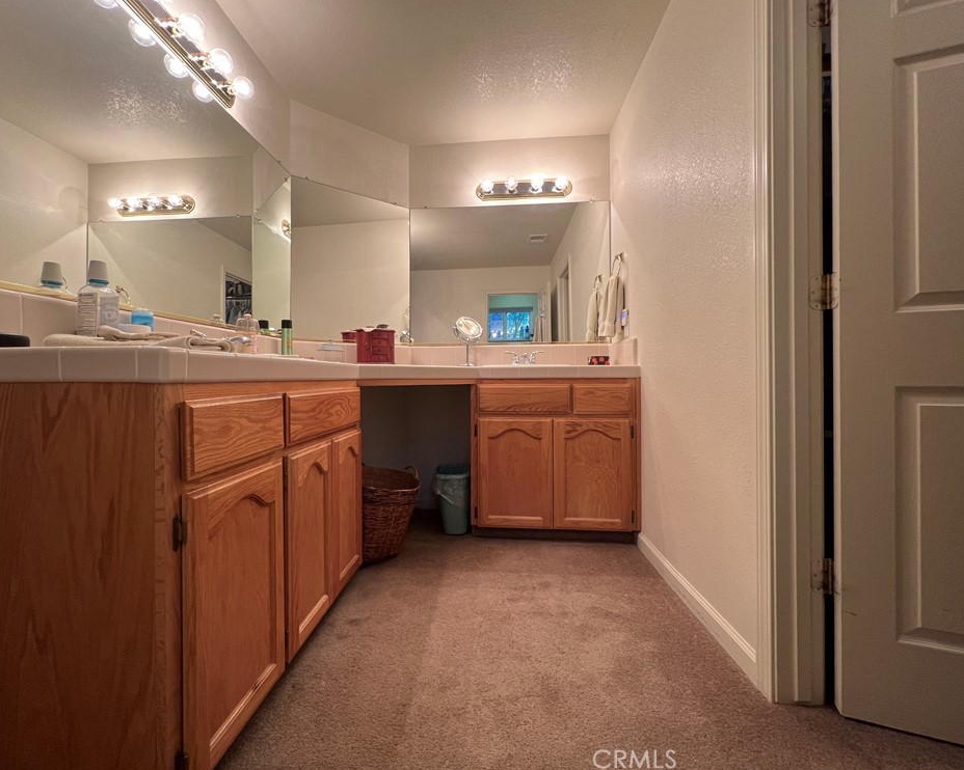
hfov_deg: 100.6
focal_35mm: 14
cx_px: 456
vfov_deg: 87.9
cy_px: 376
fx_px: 399
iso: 125
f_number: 1.8
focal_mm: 1.57
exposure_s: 1/60
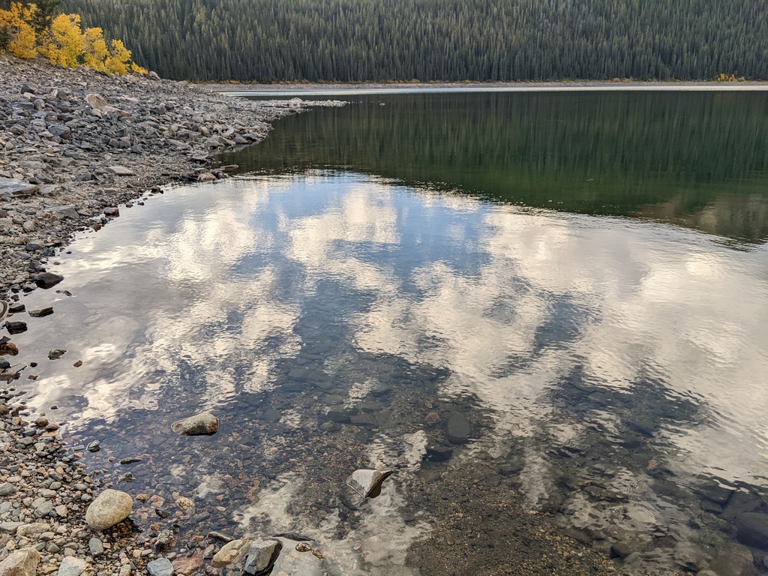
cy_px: 288
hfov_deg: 65.3
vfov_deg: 51.4
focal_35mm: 27
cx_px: 384
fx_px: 599
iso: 57
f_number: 1.8
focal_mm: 4.44
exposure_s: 1/838
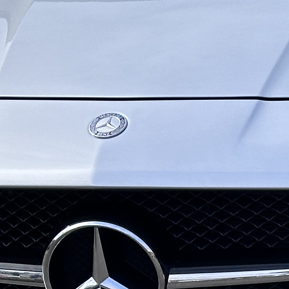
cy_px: 142
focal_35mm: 207
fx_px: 1955
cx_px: 348
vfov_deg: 8.5
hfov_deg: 8.4
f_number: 1.78
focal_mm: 6.86
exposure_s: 1/2890
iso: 64
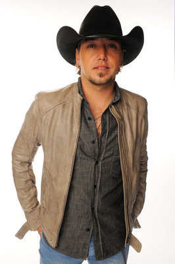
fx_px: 256
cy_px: 132
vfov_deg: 54.5
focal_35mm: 35
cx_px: 88
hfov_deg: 37.8
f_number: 6.3
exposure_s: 1/200
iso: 200
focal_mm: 35
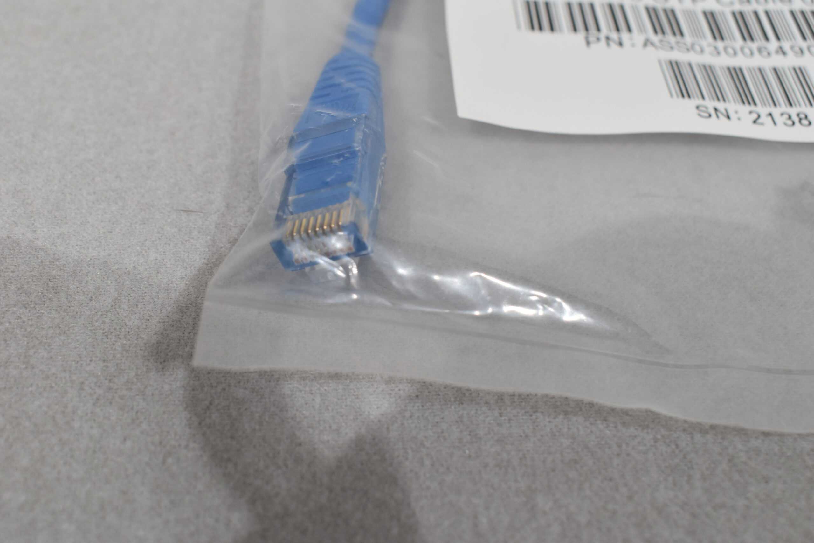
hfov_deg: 47.9
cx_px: 407
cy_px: 272
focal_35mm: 40
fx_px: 916
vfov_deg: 33.0
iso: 400
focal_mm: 27
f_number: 7.1
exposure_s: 1/60
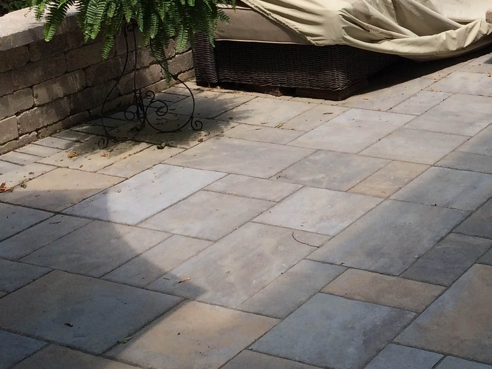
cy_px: 31
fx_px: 1095
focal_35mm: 77
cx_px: 481
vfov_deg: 18.8
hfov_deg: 24.3
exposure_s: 1/466
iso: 32
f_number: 2.2
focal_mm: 4.15
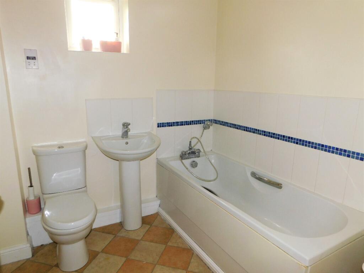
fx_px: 242
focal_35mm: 23
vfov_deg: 58.9
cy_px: 136
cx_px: 182
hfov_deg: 73.9
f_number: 3
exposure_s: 1/30
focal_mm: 4
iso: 200
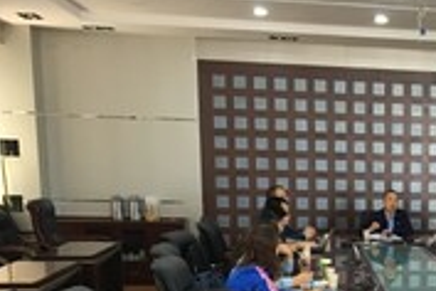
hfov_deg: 27.3
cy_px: 316
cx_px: 470
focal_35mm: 68
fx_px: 823
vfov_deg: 19.2
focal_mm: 4.15
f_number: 2.2
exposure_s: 1/33
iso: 160
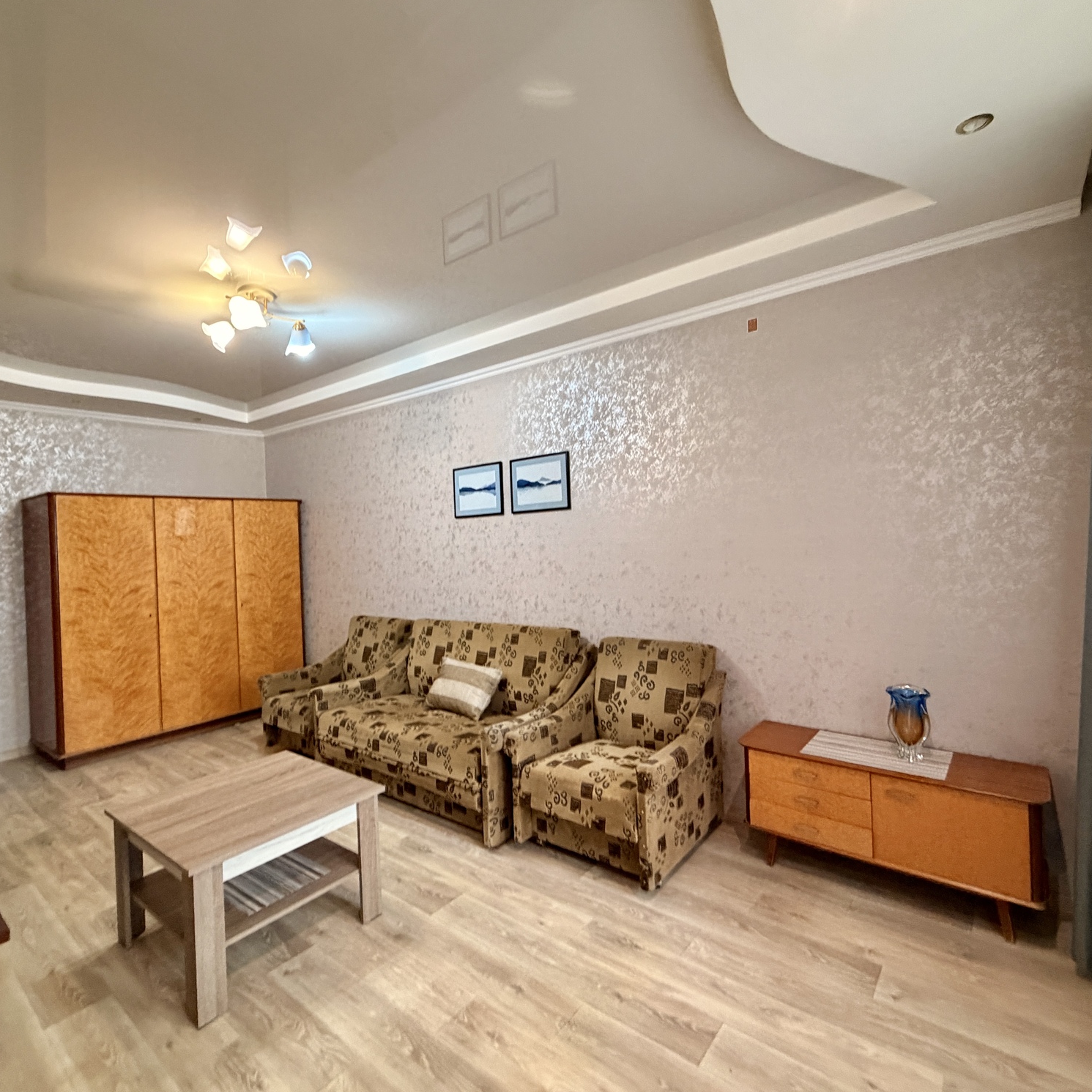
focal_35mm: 17
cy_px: 541
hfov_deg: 83.9
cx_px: 525
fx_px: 607
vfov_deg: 84.0
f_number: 2.2
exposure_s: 1/50
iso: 500
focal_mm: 2.22
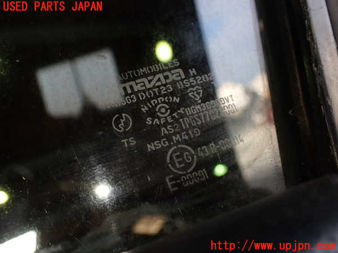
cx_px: 169
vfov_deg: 46.8
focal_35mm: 30
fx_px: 293
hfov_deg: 60.0
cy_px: 126
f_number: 2.3
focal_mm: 5.4
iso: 100
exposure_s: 1/125
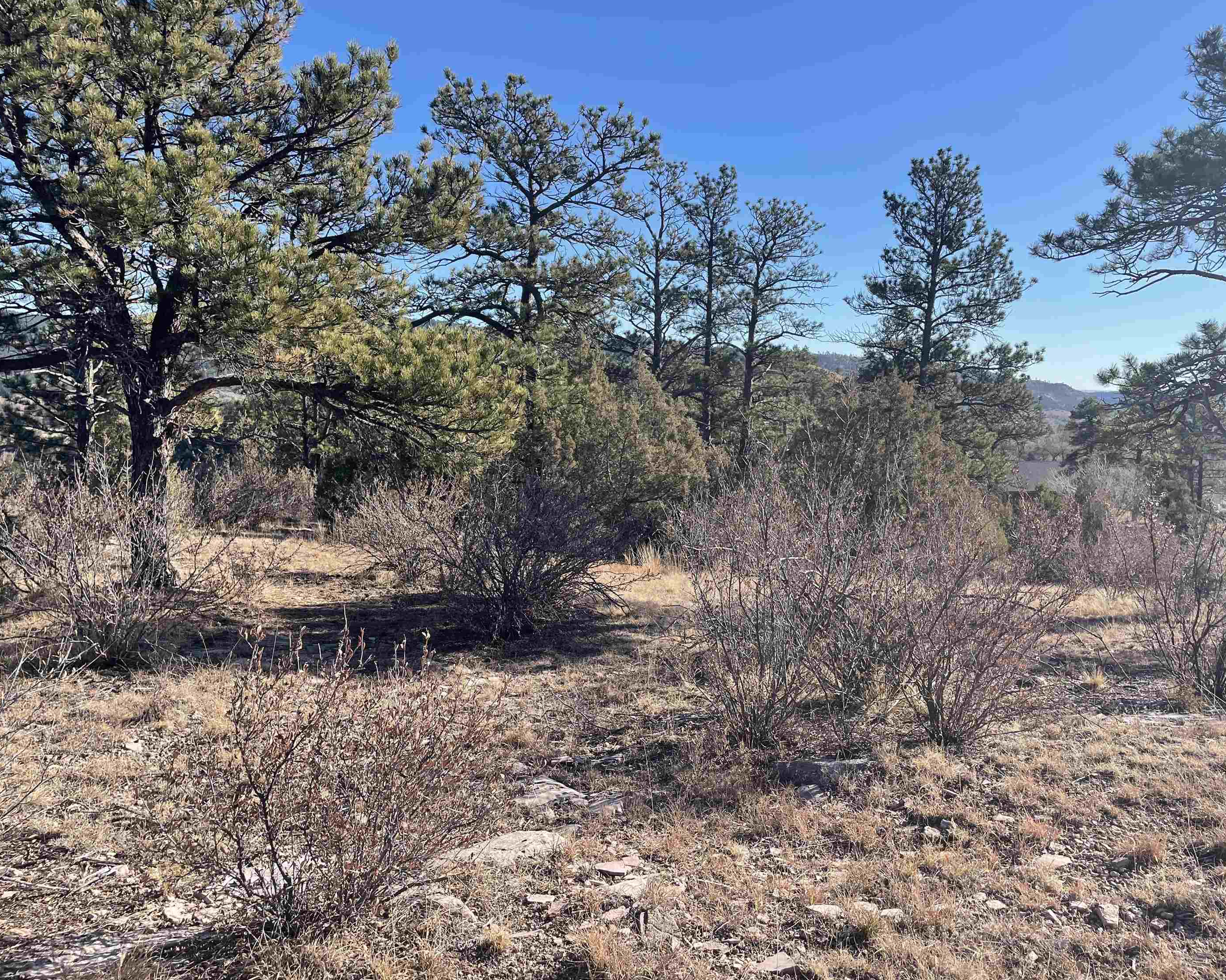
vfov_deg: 51.5
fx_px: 1016
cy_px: 488
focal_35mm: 28
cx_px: 631
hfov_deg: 62.2
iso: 32
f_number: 1.6
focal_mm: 4.2
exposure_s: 1/1825
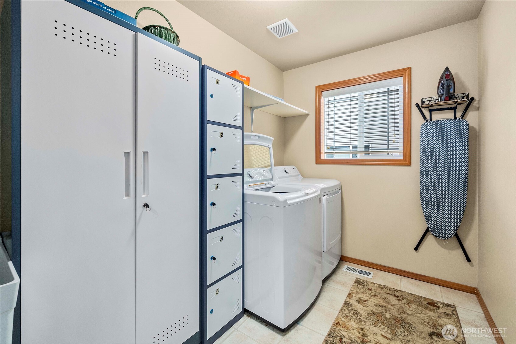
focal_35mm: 14
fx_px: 201
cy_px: 172
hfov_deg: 104.2
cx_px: 258
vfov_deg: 81.3
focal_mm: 14
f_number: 7.1
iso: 320
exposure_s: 1/60
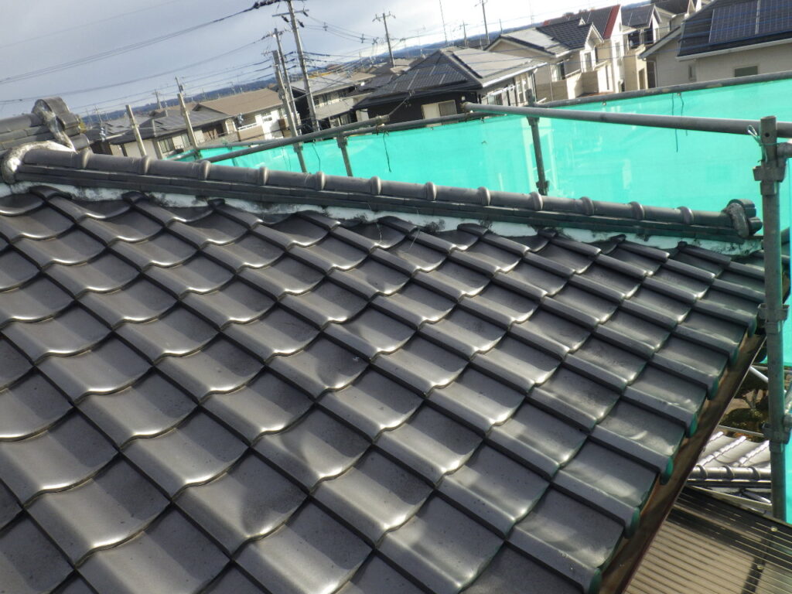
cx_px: 396
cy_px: 297
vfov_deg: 49.7
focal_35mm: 28
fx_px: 641
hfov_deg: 63.4
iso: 125
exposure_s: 1/400
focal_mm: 5
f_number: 4.2
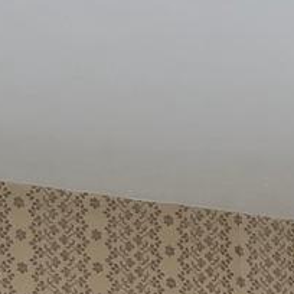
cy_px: 938
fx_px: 2220
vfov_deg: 6.7
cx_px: 706
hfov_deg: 7.1
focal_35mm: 231
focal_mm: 5.7
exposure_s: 1/122
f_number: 1.5
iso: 50
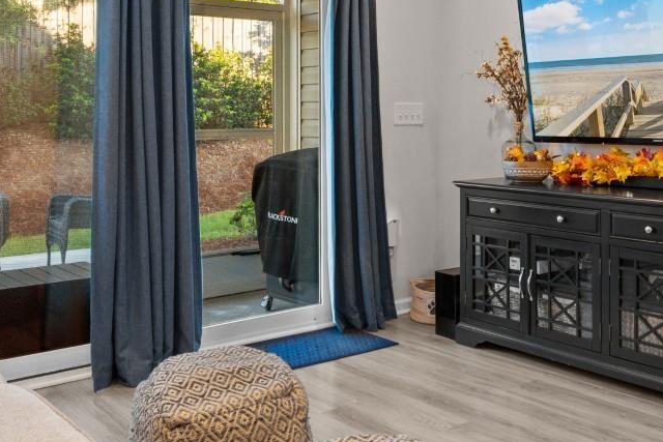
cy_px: 87
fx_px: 792
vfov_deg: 30.4
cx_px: 387
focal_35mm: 43
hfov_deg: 45.2
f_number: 4.8
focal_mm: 11.5
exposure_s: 1/2
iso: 100
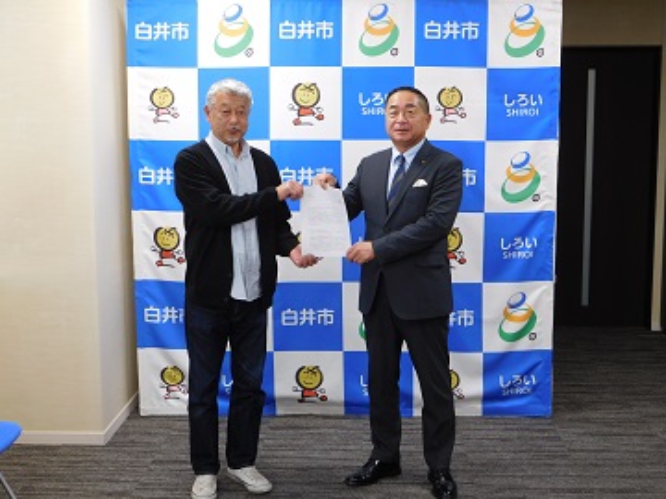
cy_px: 250
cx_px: 333
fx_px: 962
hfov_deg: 38.2
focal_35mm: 50
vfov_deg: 29.1
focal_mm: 8.9
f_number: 4.1
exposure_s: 1/30
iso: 220
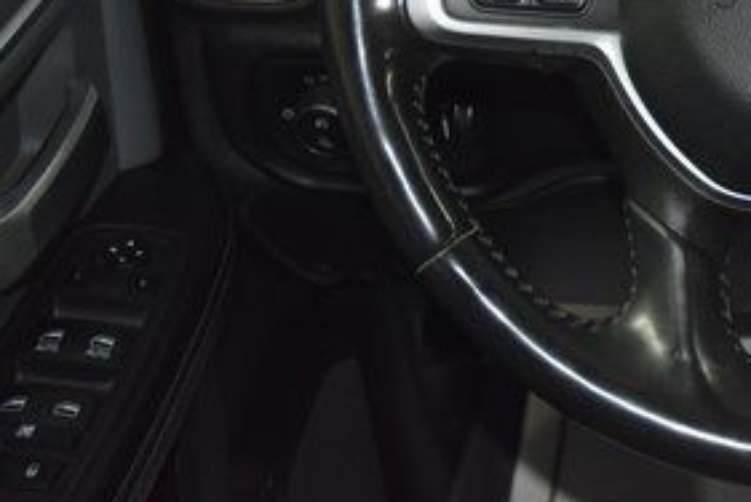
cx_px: 853
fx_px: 1924
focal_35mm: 92
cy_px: -44
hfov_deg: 20.9
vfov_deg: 14.5
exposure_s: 1/30
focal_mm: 27
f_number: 3.8
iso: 1250
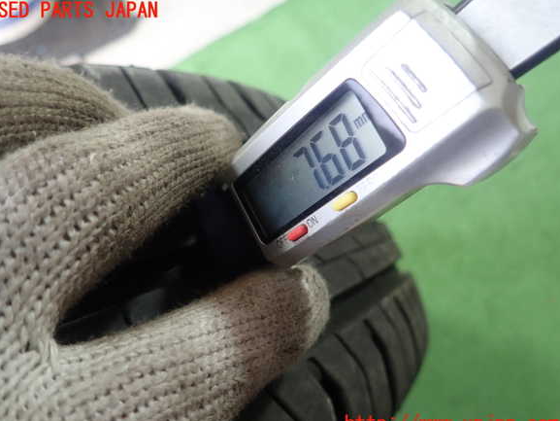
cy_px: 218
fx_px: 421
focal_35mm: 26
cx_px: 273
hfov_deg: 67.3
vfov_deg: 53.1
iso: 200
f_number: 2
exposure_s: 1/50
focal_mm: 4.5
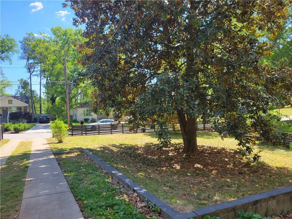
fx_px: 219
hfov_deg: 67.3
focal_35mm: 26
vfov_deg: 53.1
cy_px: 110
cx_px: 146
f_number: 1.8
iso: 40
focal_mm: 5.4
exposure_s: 1/494
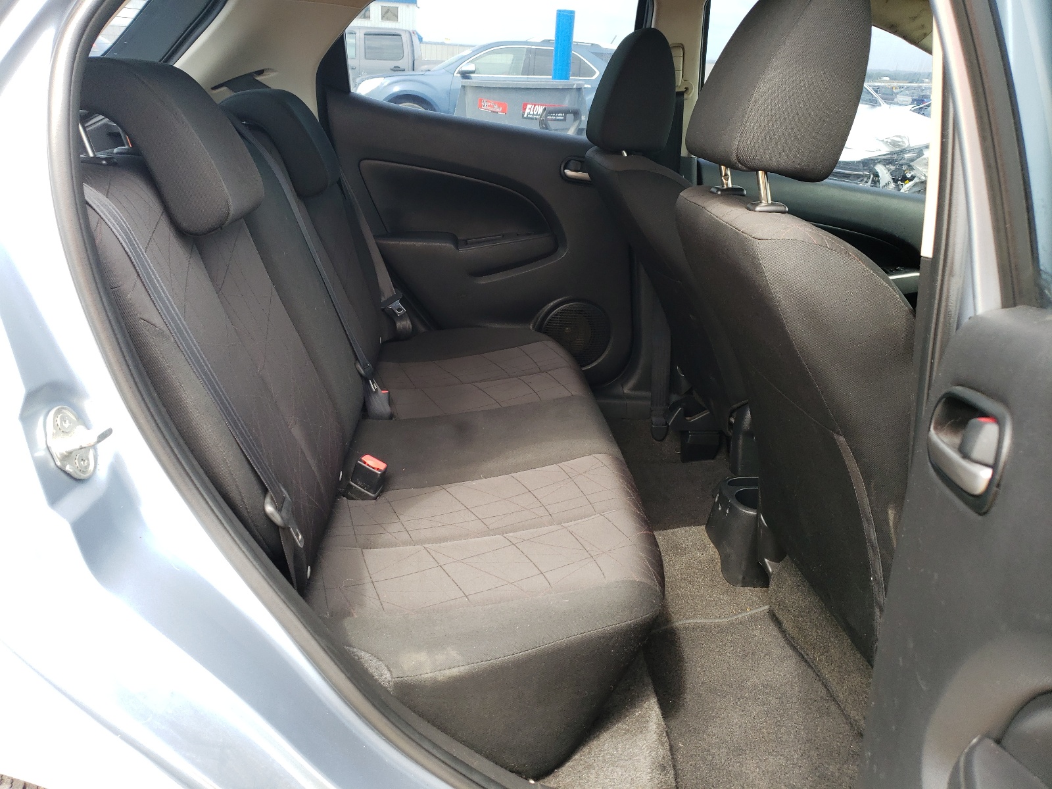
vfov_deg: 53.1
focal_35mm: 26
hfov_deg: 67.3
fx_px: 790
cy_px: 394
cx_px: 526
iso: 50
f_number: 1.5
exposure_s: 1/196
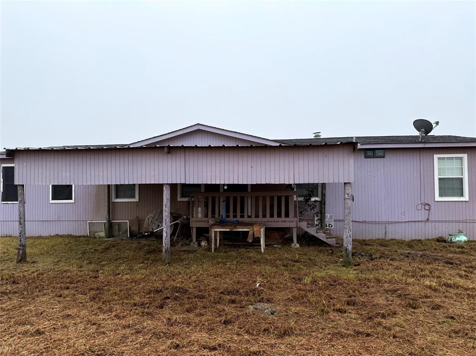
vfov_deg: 56.8
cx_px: 238
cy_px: 178
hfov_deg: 71.6
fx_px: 330
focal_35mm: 24
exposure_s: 1/1553
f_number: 1.78
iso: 80
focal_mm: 6.76
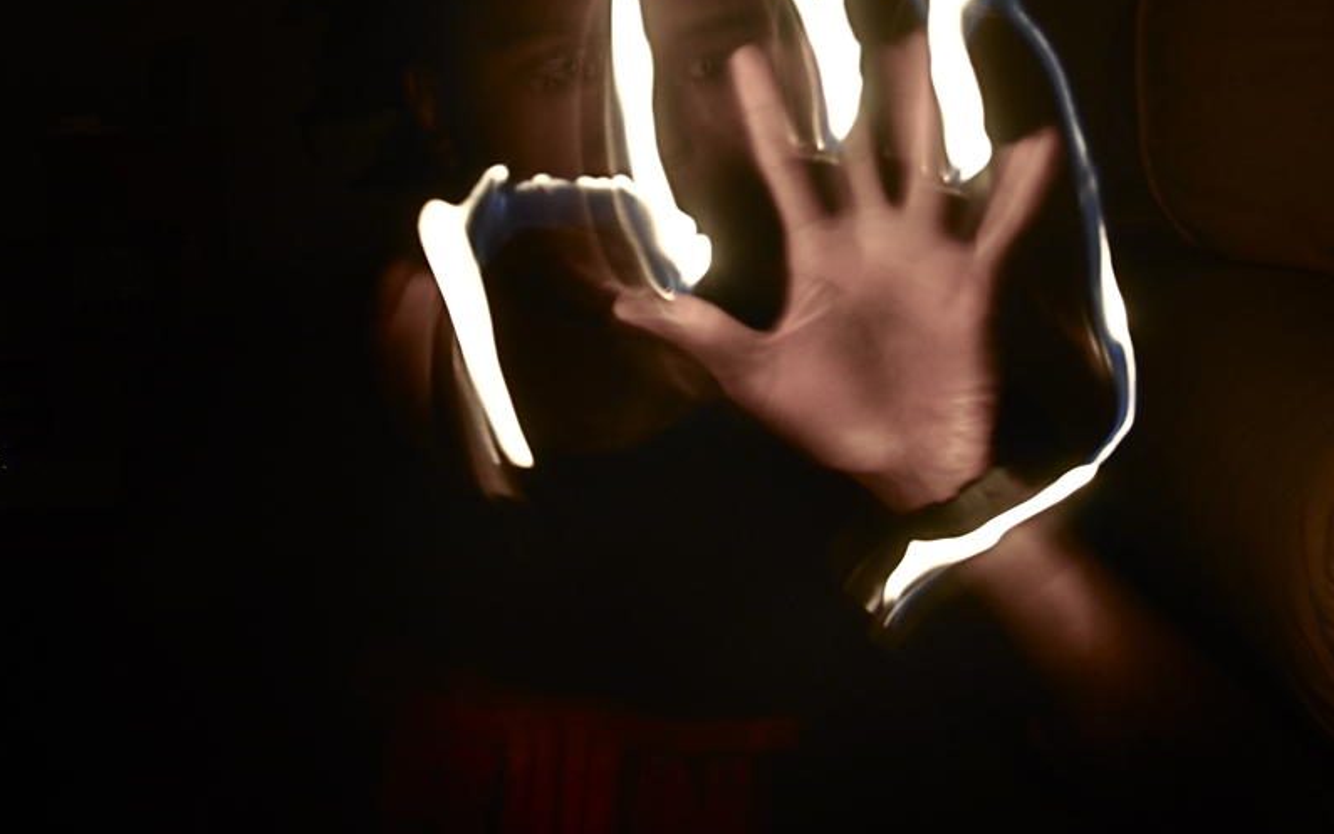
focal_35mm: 111
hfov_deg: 18.8
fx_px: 4036
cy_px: 290
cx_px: 664
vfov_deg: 11.8
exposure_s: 2.5
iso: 400
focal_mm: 48
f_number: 5.6
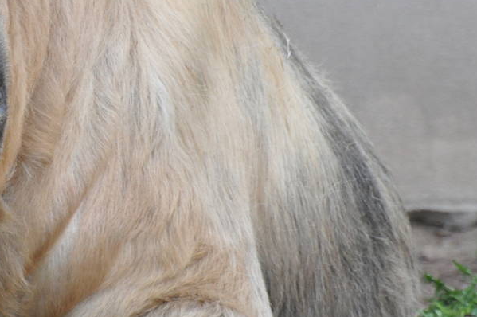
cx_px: 16
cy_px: 88
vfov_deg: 1.1
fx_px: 15909
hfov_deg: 1.7
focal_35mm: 1202
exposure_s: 1/125
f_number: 5.6
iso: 1600
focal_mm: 300
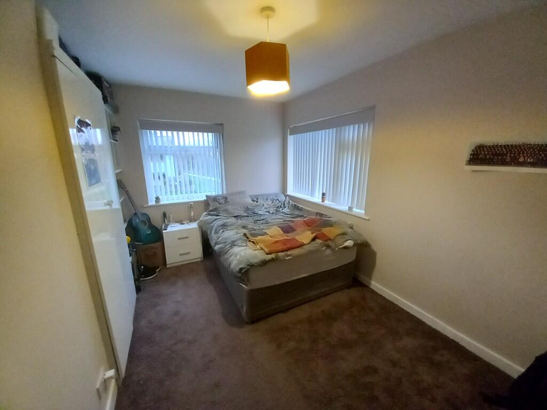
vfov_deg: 89.9
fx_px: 205
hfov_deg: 106.2
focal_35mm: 13
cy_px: 205
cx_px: 274
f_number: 2.2
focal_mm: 1.13
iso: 320
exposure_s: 1/25
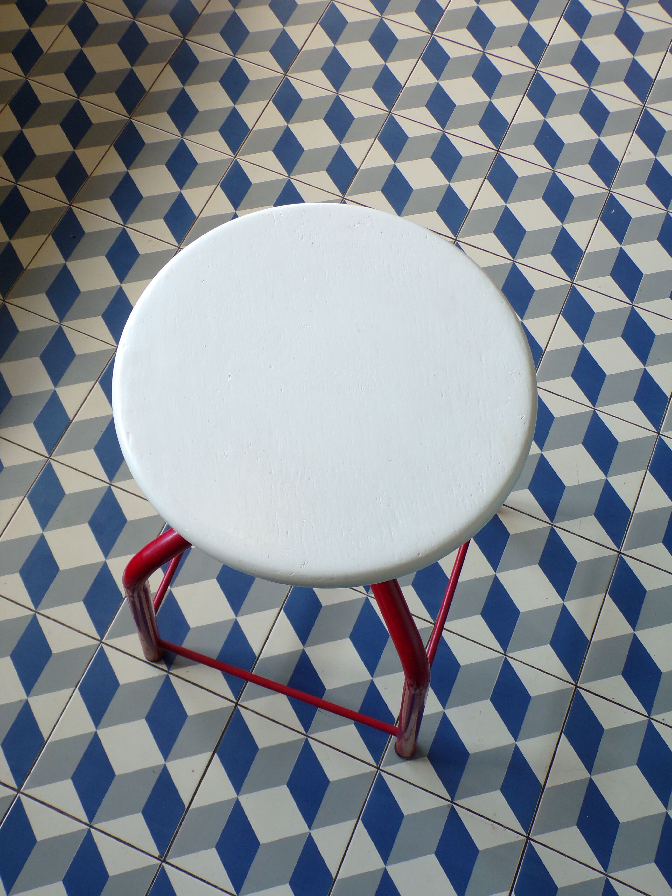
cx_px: 336
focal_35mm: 32
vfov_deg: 56.8
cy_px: 448
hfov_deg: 44.2
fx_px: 828
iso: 181
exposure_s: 1/34
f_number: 3.2
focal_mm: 5.8
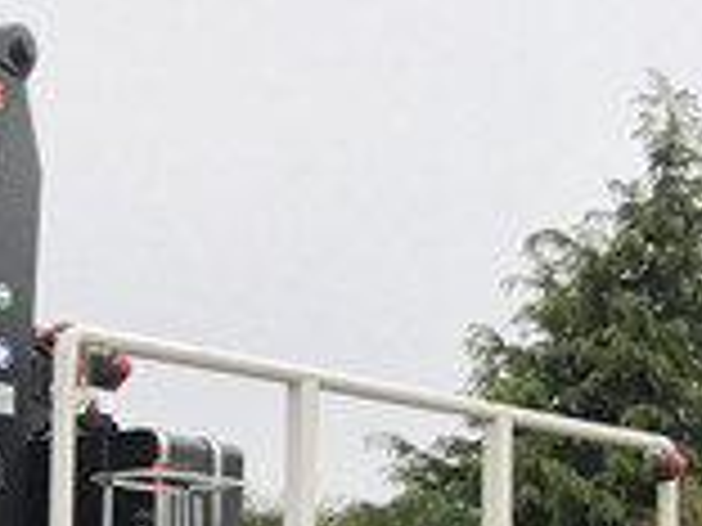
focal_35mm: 136
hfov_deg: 12.6
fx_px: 2758
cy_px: 793
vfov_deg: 10.5
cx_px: -747
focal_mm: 4.15
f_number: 2.2
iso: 25
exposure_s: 1/33
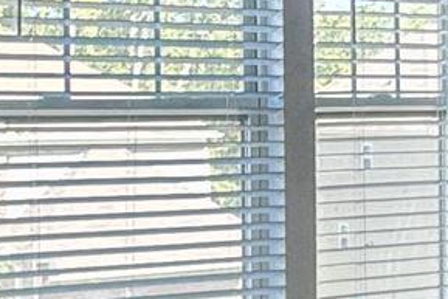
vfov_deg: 11.8
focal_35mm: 116
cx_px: 398
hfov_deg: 17.4
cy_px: 141
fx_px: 1444
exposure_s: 1/120
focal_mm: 2.22
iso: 125
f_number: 2.2
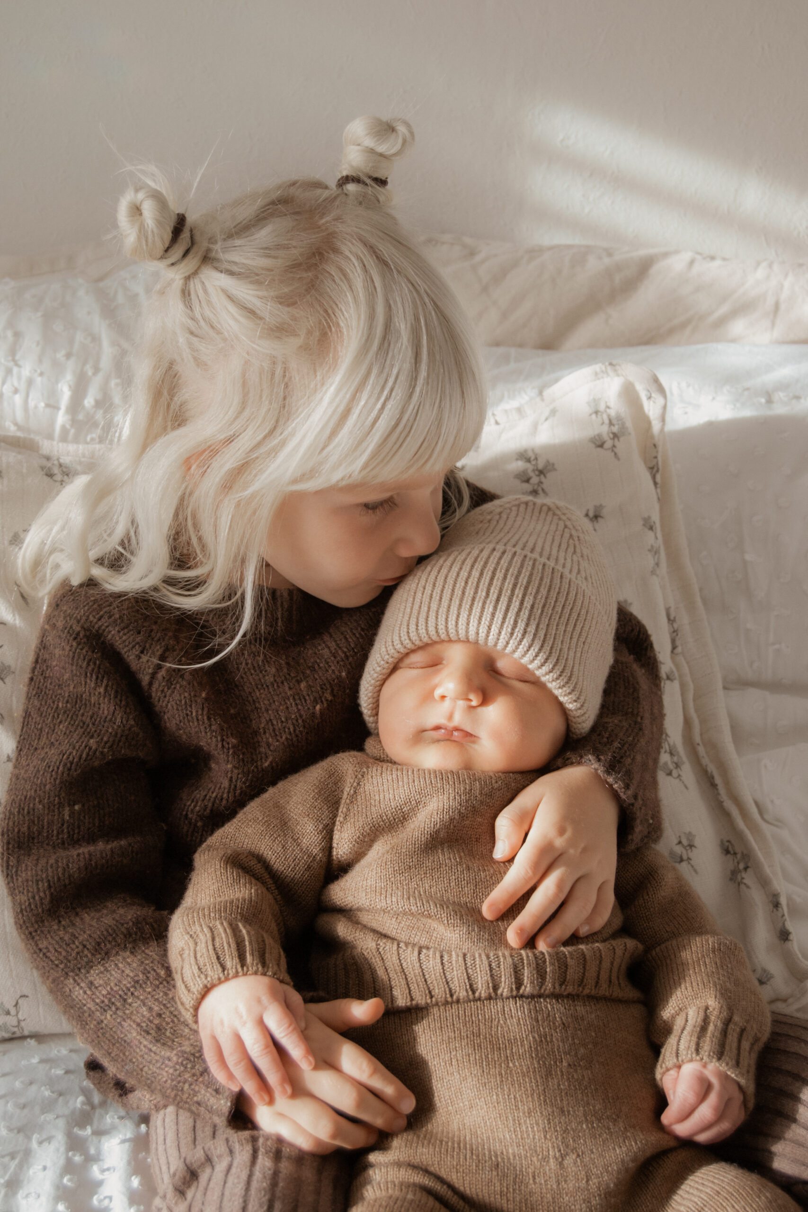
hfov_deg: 25.8
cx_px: 404
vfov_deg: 37.8
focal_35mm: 52
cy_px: 606
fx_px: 1767
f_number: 4.5
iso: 800
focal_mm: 35
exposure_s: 1/200
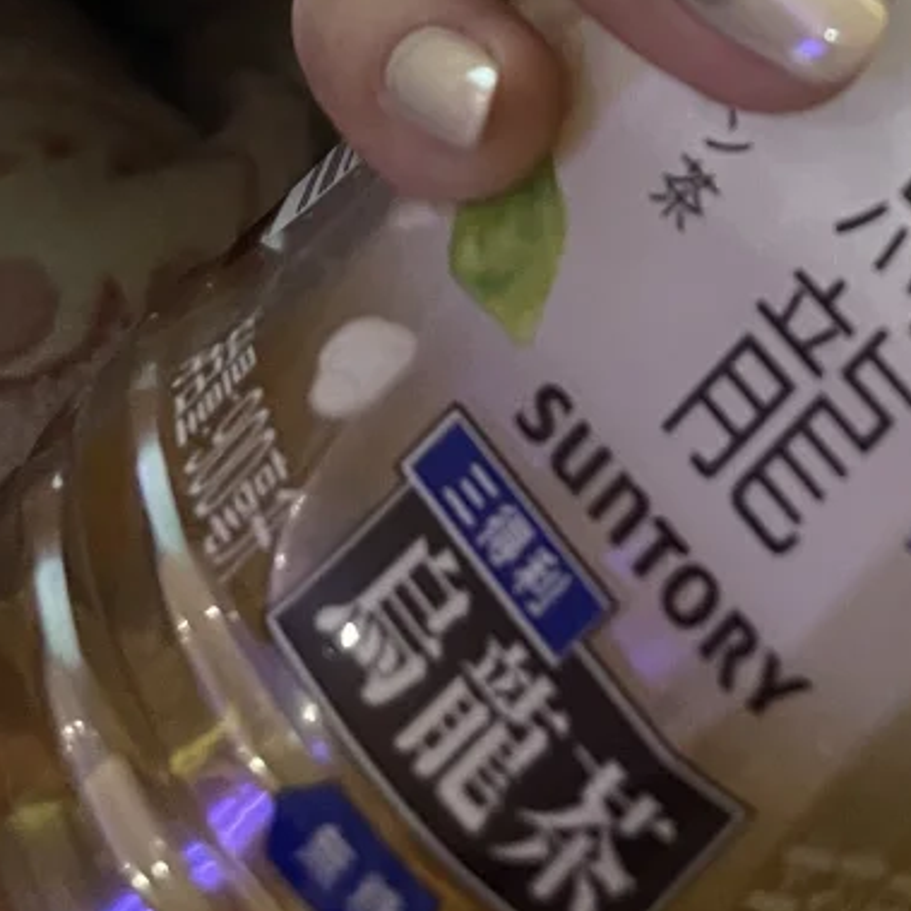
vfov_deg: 18.6
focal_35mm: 84
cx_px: 1053
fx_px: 2501
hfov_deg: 19.6
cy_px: -389
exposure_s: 1/31
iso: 640
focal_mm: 5.1
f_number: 1.6
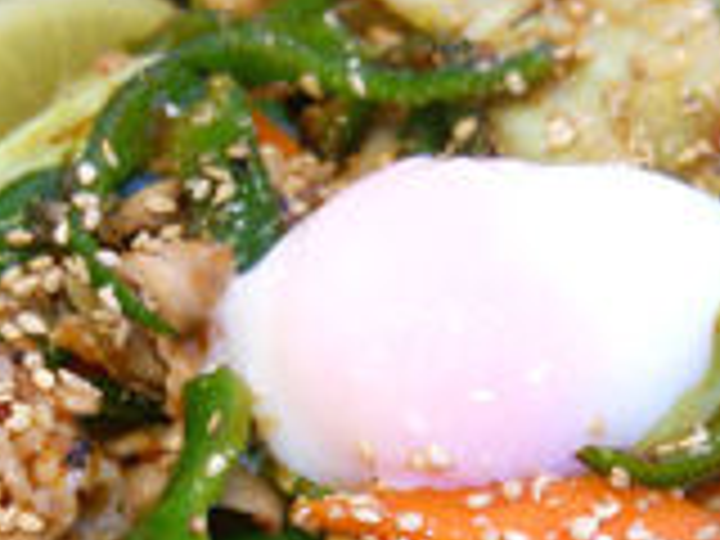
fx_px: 1560
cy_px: 540
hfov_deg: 25.8
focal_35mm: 75
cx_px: 504
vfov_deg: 19.1
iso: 100
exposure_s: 1/40
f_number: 1.94
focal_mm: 4.06
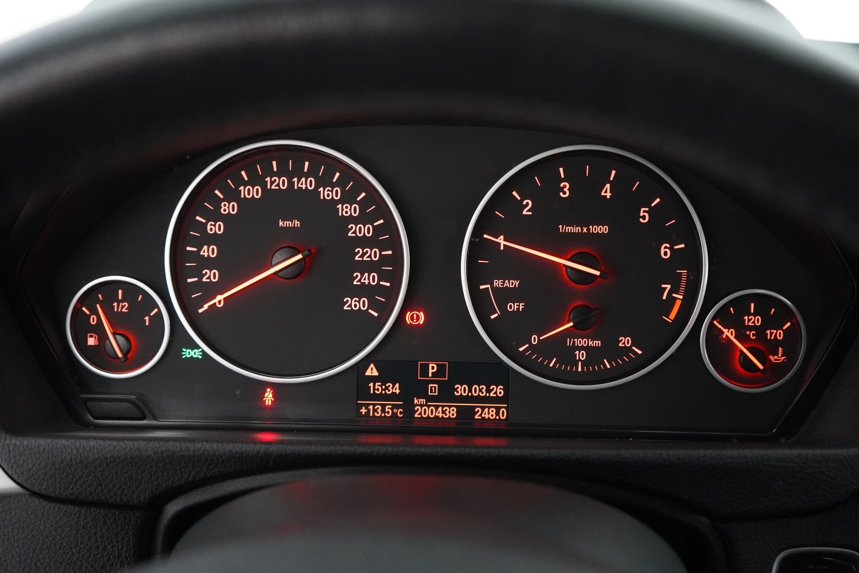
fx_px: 883
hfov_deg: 51.9
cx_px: 430
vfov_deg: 35.9
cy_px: 286
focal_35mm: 37
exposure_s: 1/50
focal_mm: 37
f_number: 4.5
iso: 8000
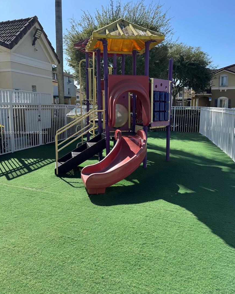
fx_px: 226
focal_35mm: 26
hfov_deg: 54.9
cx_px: 120
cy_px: 133
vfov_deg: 65.9
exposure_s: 1/1637
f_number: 1.78
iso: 80
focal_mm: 6.76
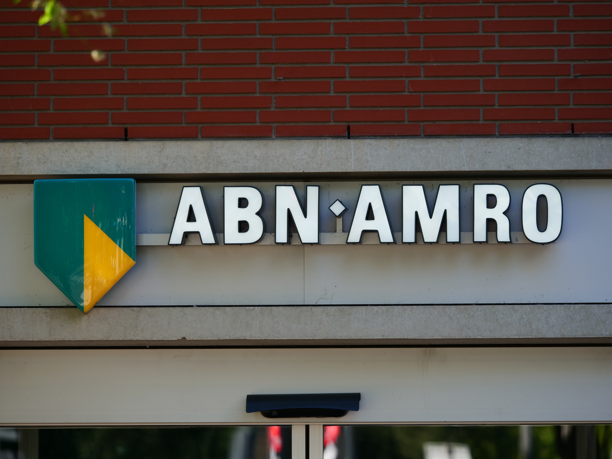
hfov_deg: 8.6
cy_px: 230
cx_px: 306
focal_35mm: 230
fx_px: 4066
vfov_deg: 6.5
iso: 200
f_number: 2.8
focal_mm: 115
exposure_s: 1/400
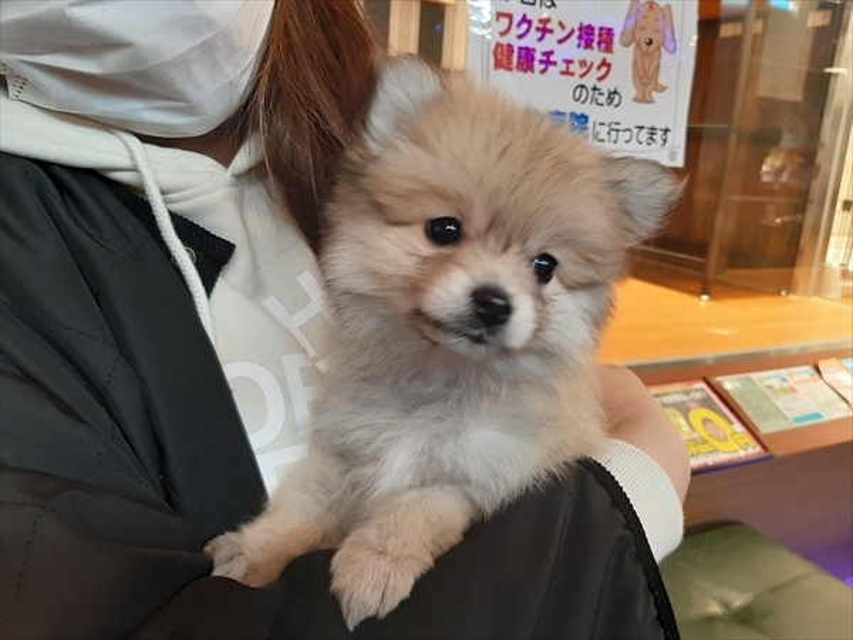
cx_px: 426
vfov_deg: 53.1
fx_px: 641
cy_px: 320
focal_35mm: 26
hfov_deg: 67.3
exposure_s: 1/50
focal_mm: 3.93
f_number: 1.7
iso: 125
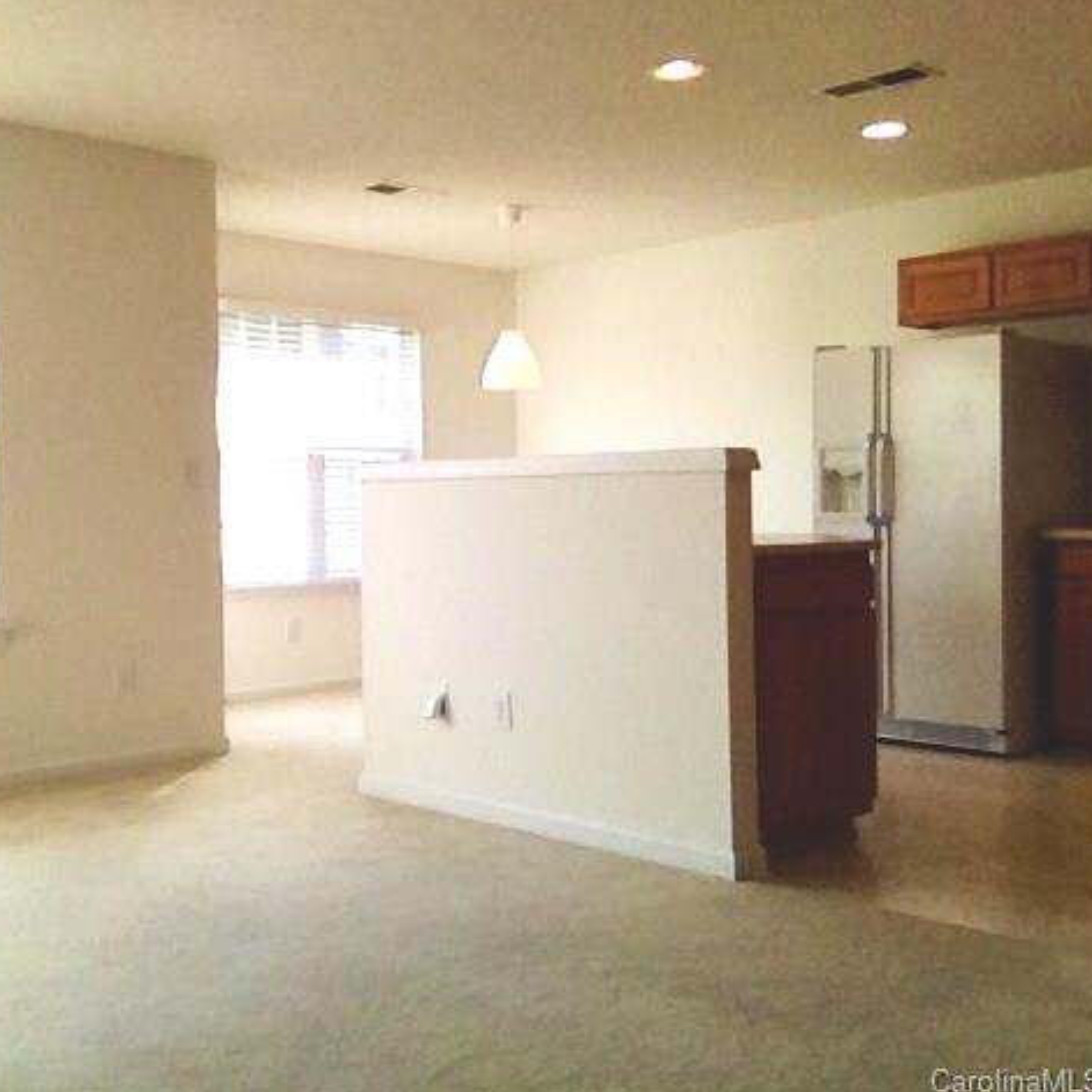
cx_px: 454
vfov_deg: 40.0
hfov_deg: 39.9
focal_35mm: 42
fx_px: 1499
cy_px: 547
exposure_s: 1/245
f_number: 2.4
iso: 125
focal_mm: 1.85
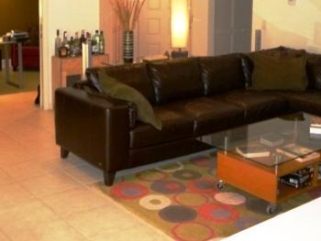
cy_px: 37
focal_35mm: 53
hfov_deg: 36.1
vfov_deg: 26.8
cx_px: 169
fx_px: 492
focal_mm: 5.2
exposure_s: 1/30
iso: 500
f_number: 3.3
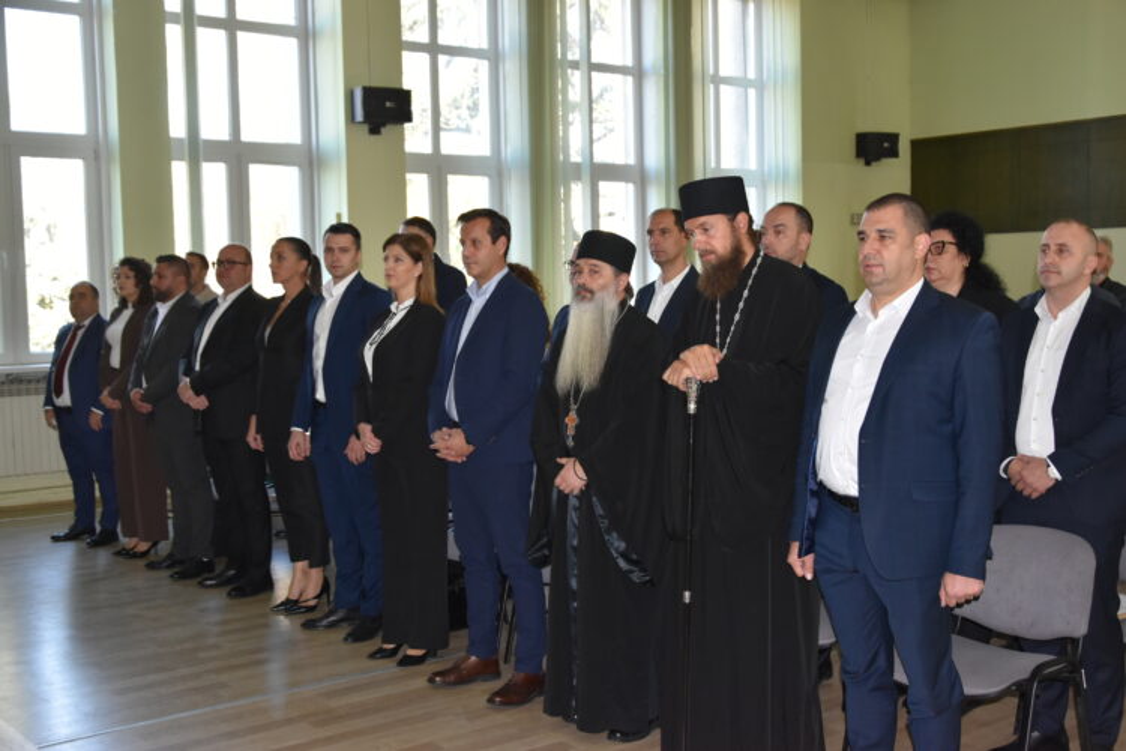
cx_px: 563
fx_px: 1314
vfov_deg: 31.9
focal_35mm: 42
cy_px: 376
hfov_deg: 46.4
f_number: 5
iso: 800
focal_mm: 28
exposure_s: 1/100
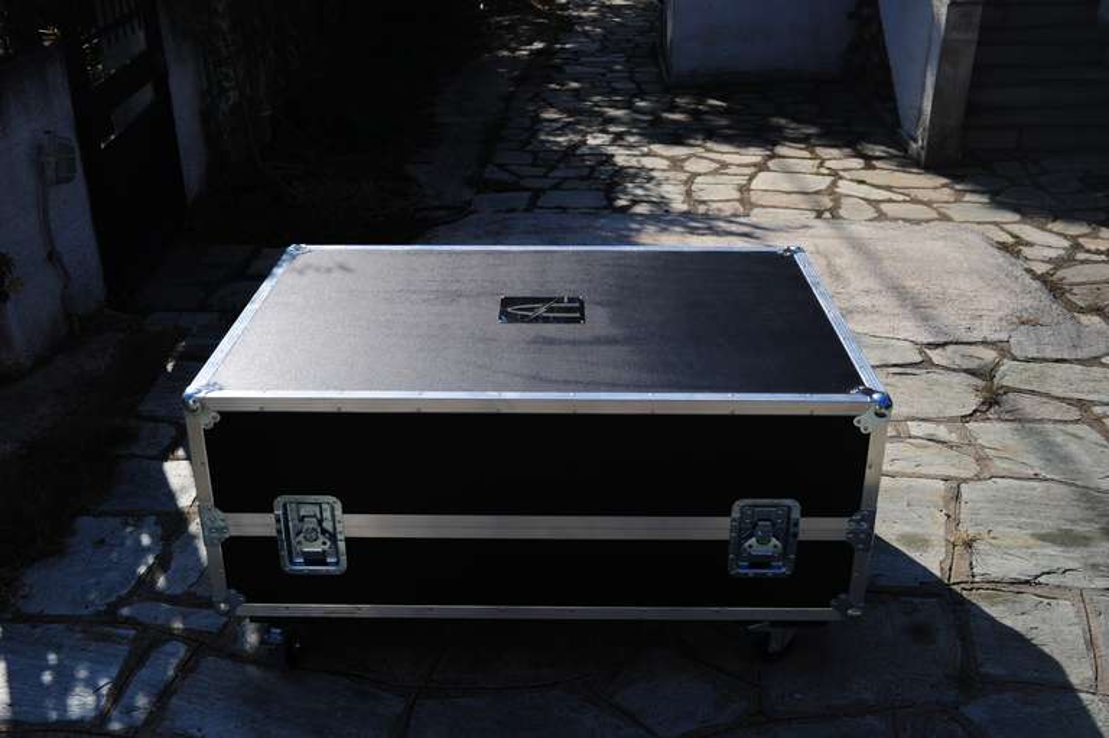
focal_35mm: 35
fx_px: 1077
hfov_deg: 54.5
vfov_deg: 37.8
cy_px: 369
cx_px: 554
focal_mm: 35
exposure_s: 1/640
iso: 200
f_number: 2.8
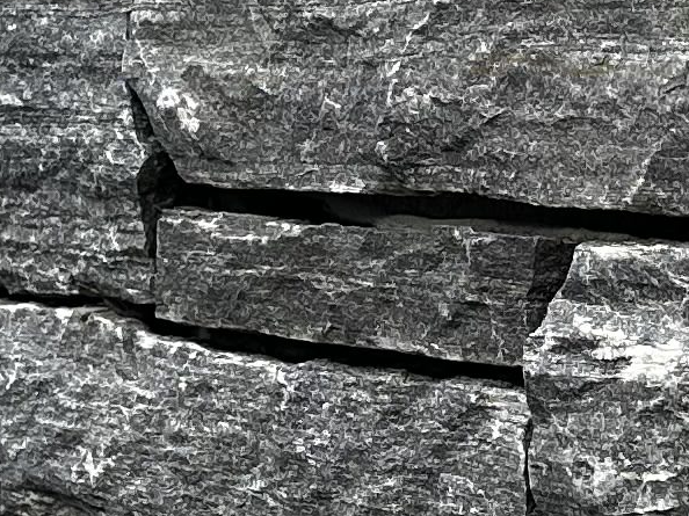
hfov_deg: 12.0
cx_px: 43
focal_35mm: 163
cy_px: 642
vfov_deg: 9.0
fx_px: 3243
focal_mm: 6.86
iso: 80
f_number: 1.78
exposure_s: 1/1009
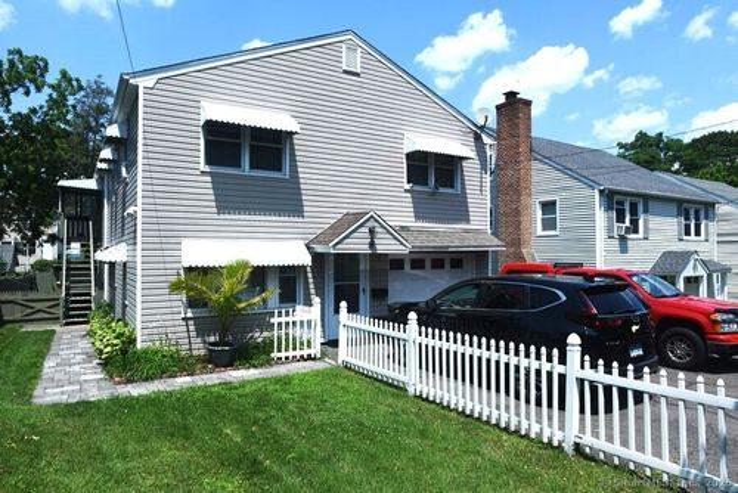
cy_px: 246
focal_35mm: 28
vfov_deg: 46.5
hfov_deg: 65.4
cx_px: 369
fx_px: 574
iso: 125
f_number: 10
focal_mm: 28
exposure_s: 1/250
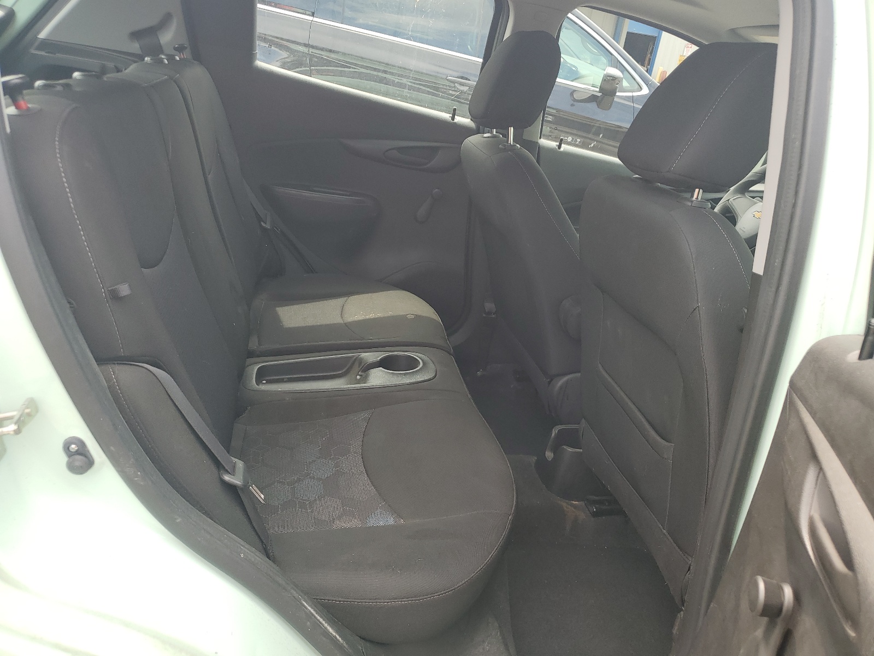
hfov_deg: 67.3
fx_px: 656
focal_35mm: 26
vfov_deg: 53.1
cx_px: 437
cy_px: 328
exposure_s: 1/312
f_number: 1.5
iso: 50
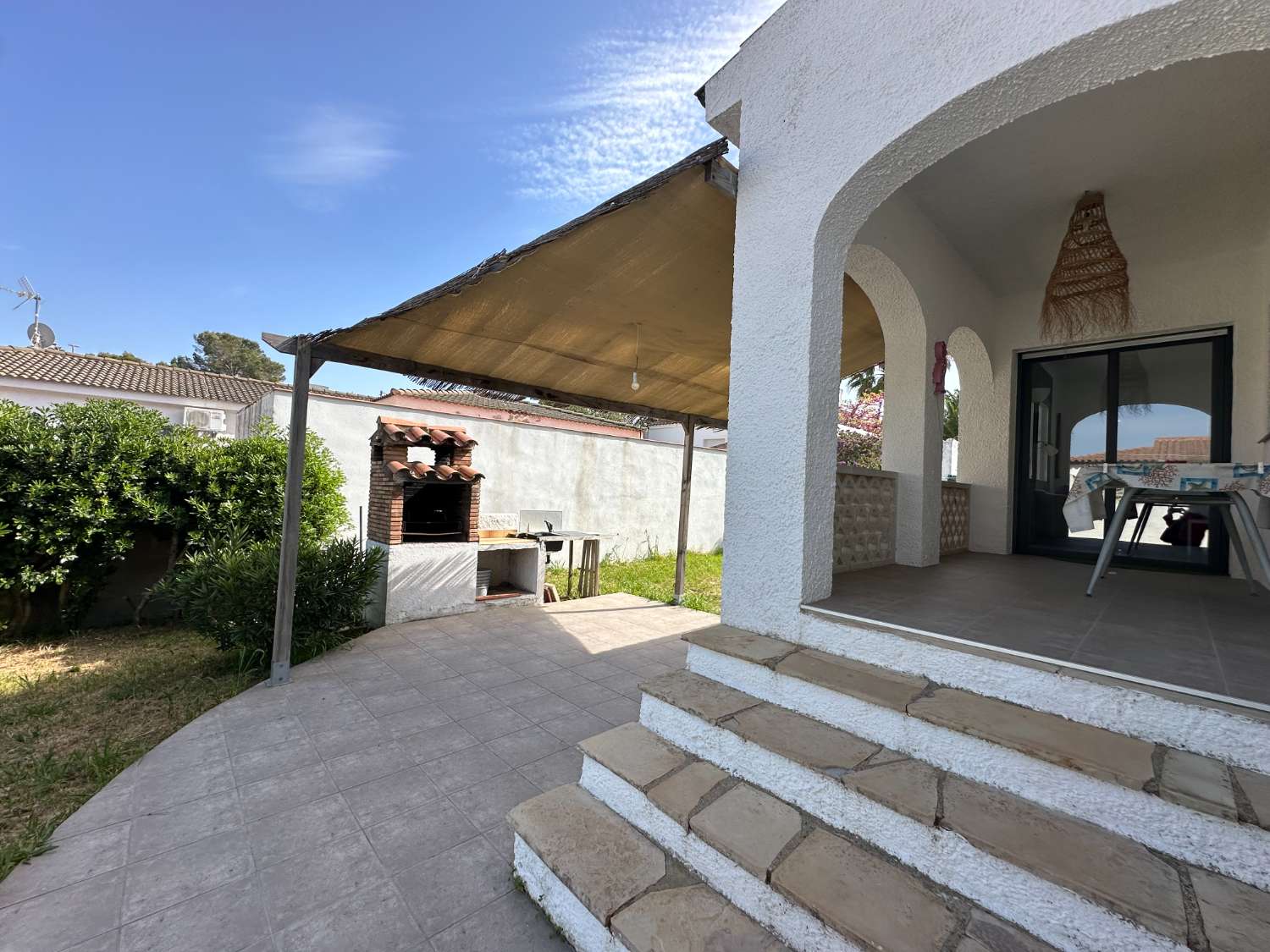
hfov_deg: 102.1
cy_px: 476
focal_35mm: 14
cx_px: 635
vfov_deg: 85.7
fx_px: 514
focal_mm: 2.22
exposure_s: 1/1233
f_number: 2.2
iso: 50
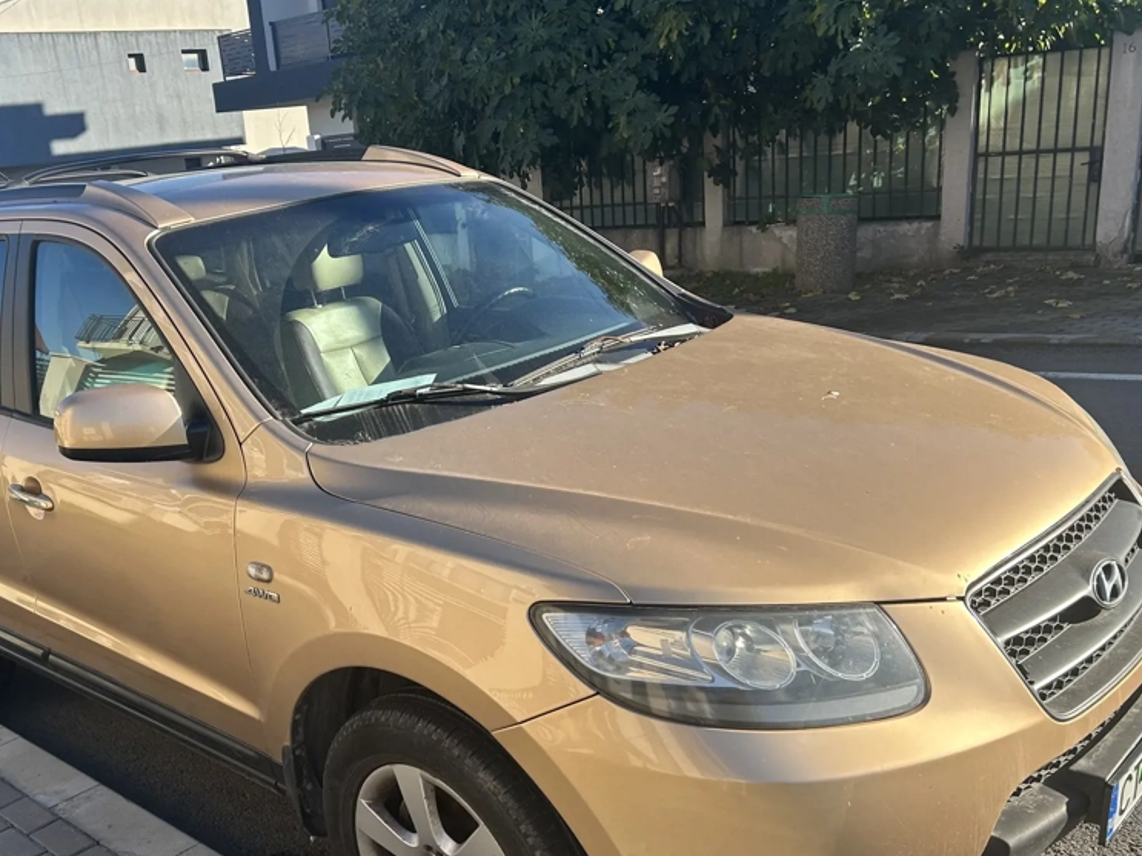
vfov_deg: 40.4
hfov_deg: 52.0
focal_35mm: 35
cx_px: 415
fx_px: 1154
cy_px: 542
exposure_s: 1/1669
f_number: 1.5
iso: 50
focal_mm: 5.7
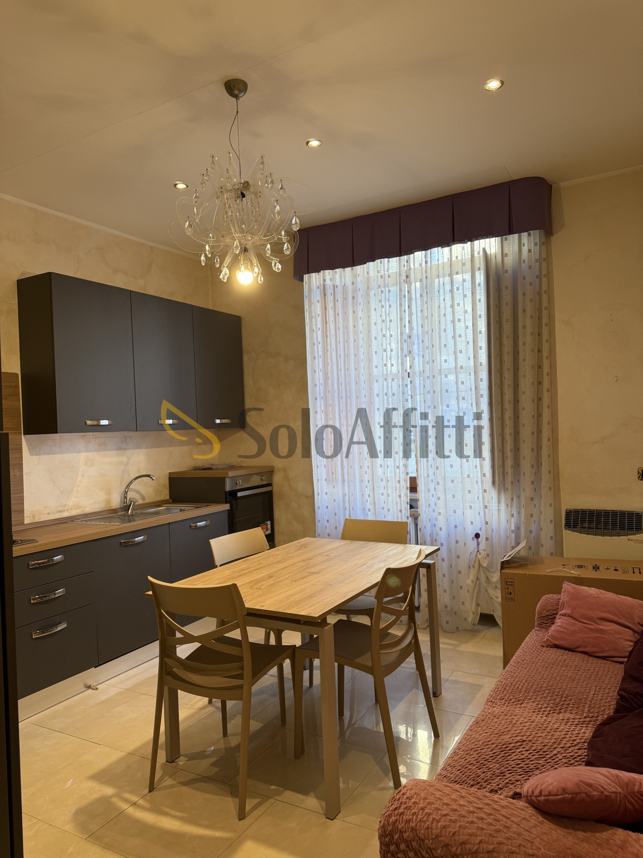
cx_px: 322
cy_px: 429
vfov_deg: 71.6
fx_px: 594
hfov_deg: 56.8
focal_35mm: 24
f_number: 1.78
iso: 125
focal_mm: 6.76
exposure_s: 1/50
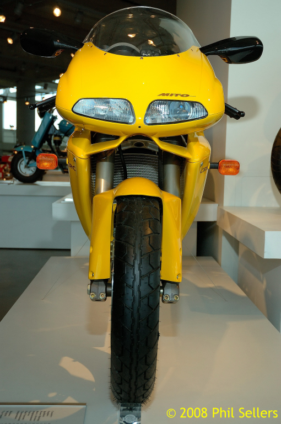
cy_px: 212
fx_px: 511
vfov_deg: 45.0
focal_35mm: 44
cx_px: 140
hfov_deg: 30.8
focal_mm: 29
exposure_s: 1/125
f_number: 4
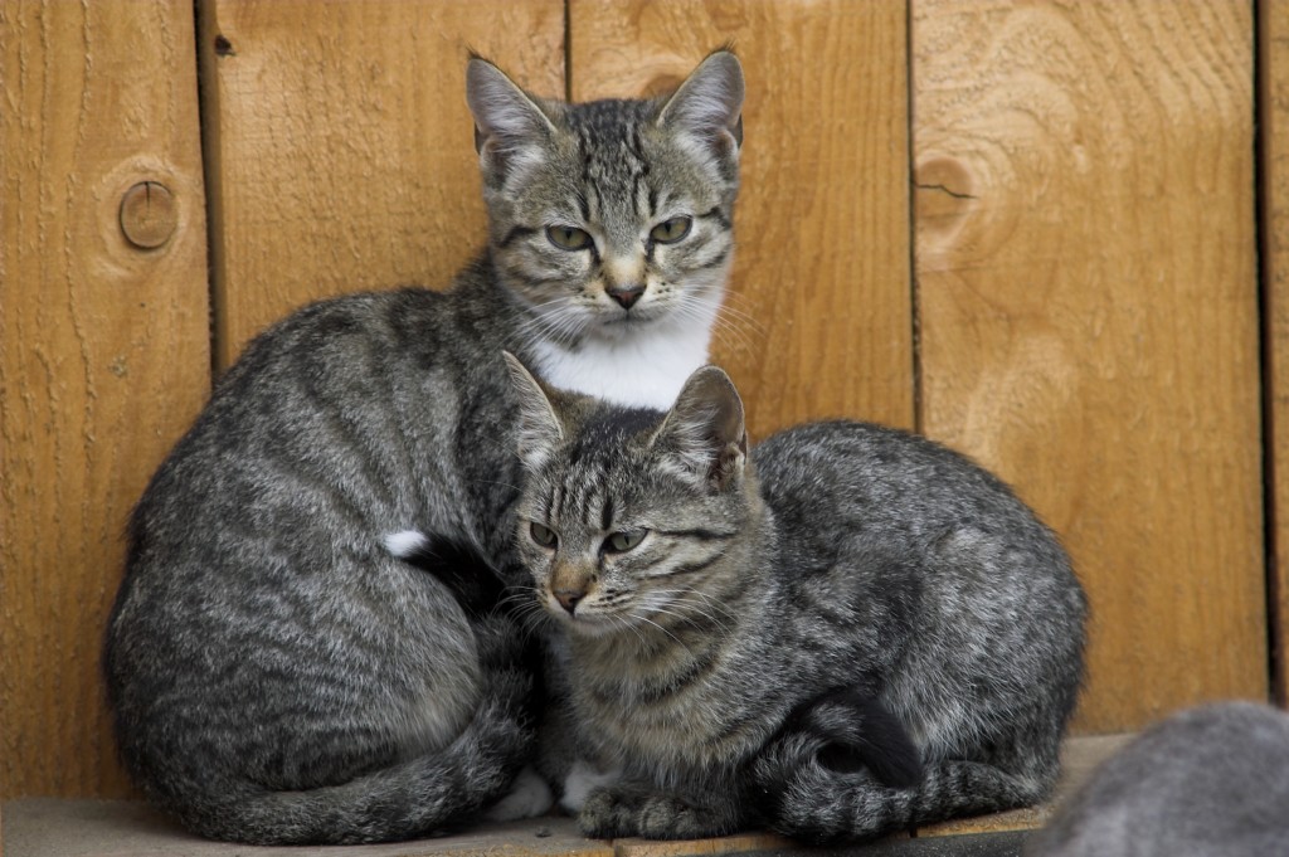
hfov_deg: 6.5
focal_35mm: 315
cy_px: 428
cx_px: 644
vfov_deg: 4.4
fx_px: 11269
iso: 100
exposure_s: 1/200
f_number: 5.6
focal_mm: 210
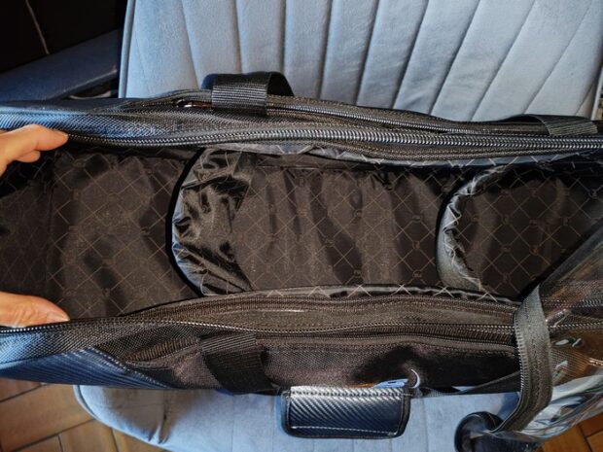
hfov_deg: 65.3
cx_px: 302
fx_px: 470
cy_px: 226
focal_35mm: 27
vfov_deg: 51.4
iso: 4000
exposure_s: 1/33
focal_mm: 6.12
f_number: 1.9
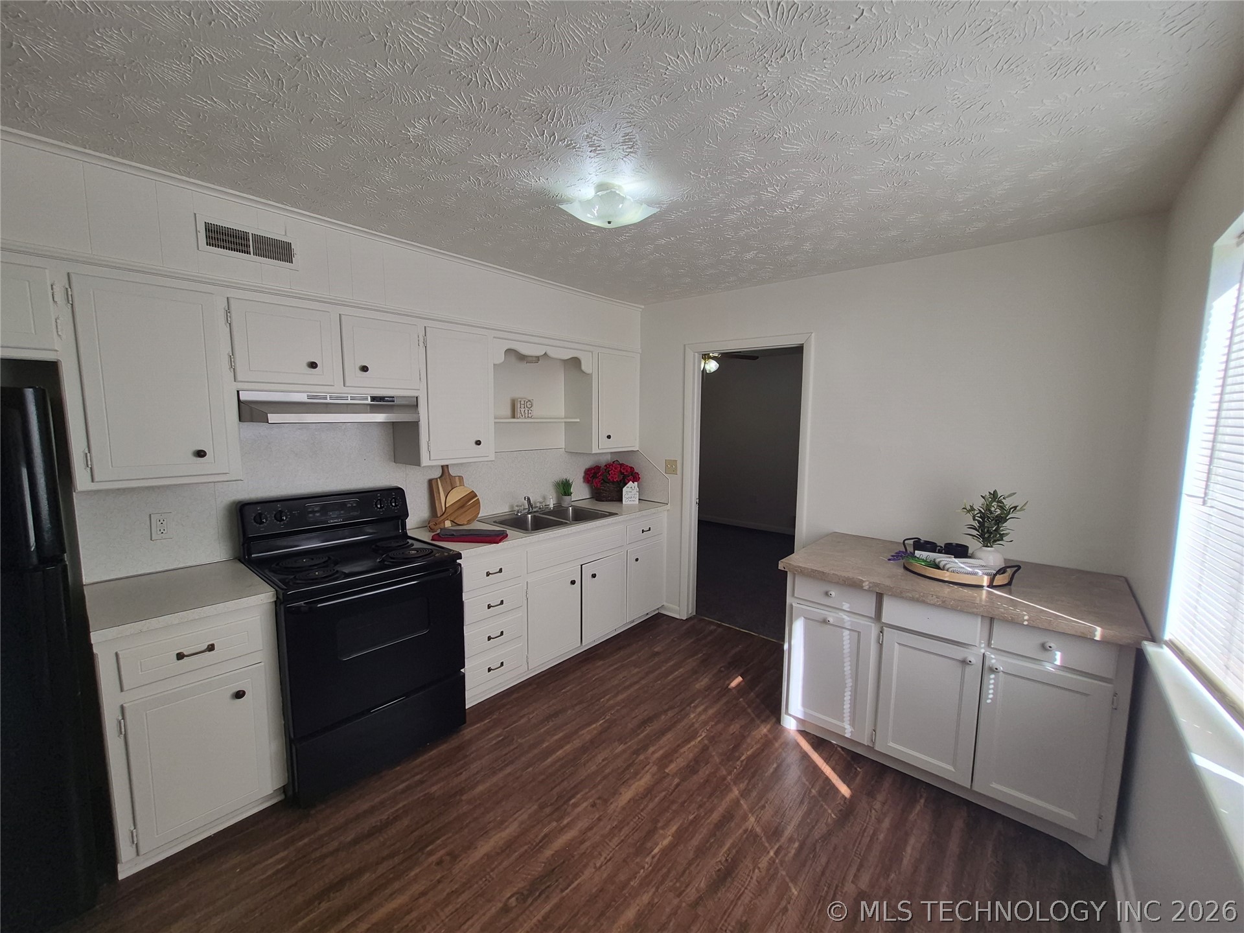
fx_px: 467
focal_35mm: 13
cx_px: 622
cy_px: 466
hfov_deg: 106.2
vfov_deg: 89.9
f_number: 2.2
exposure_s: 1/291
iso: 40
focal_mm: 1.74
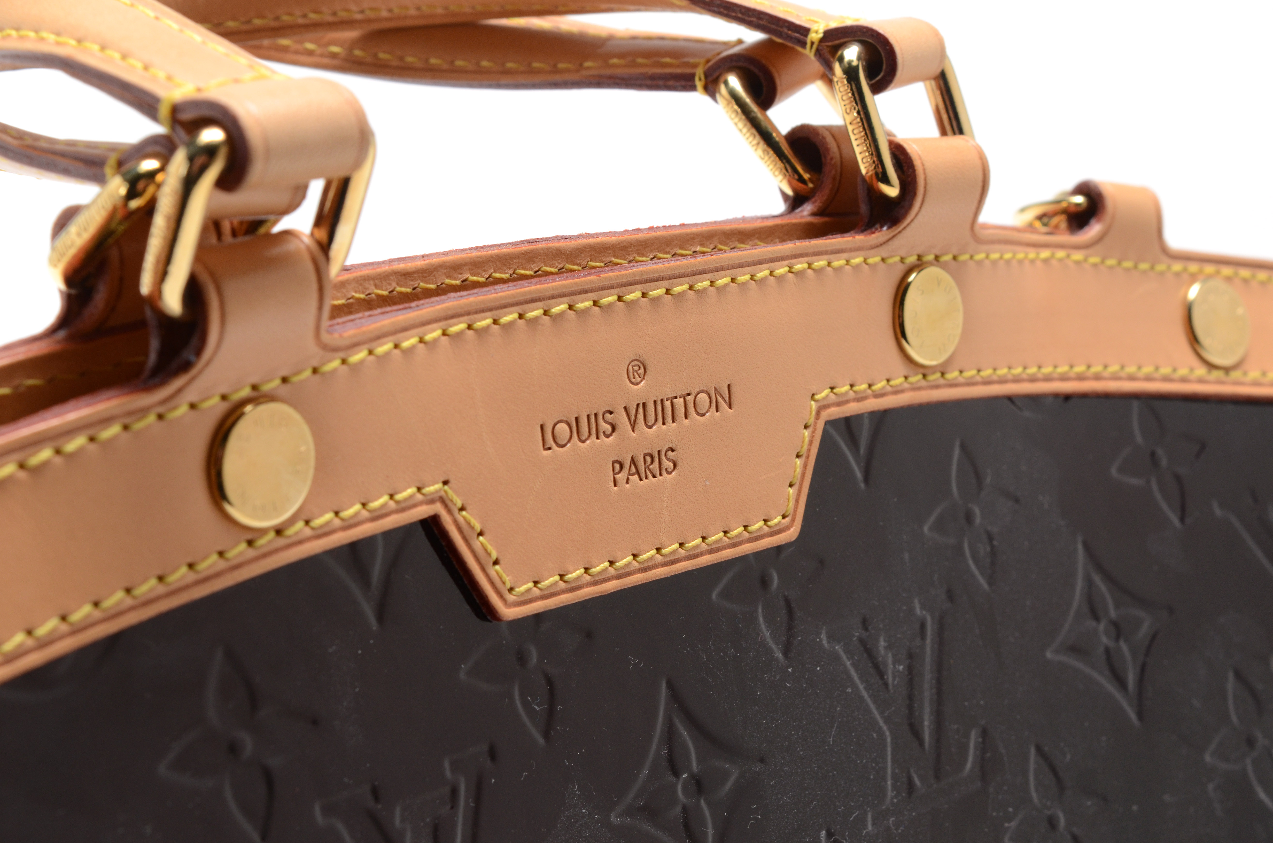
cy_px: 422
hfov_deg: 24.7
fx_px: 2911
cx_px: 636
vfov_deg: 16.5
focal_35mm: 82
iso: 400
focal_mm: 55
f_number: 14
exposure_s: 1/125
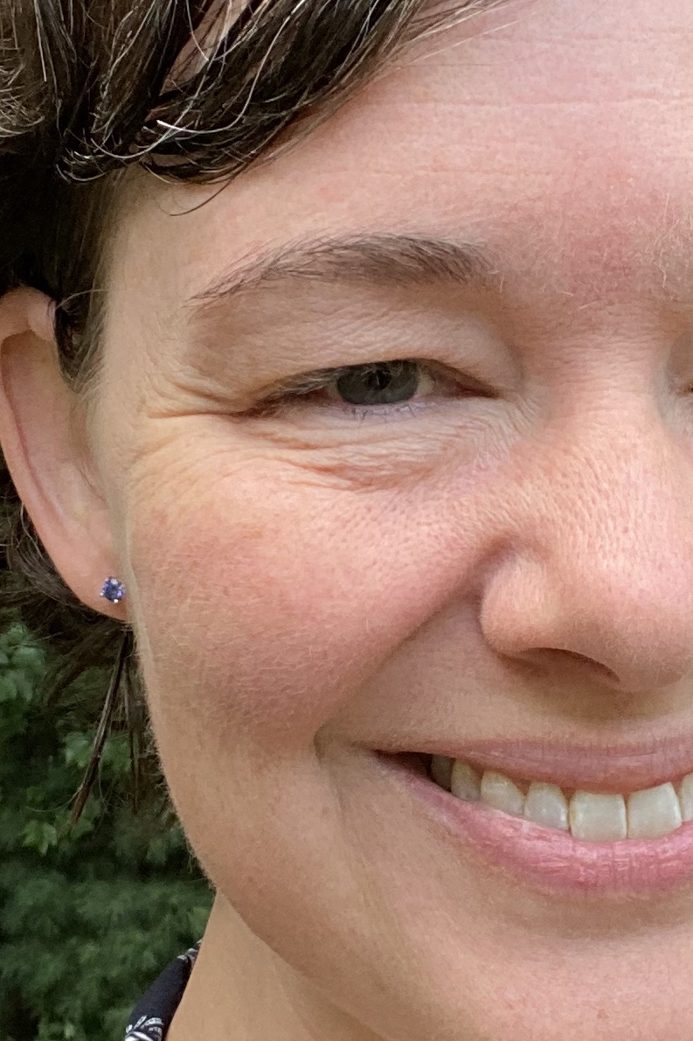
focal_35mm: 81
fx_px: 2339
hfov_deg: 16.8
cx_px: 482
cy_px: 567
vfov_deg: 25.1
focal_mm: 2.71
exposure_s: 1/90
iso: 100
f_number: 2.2
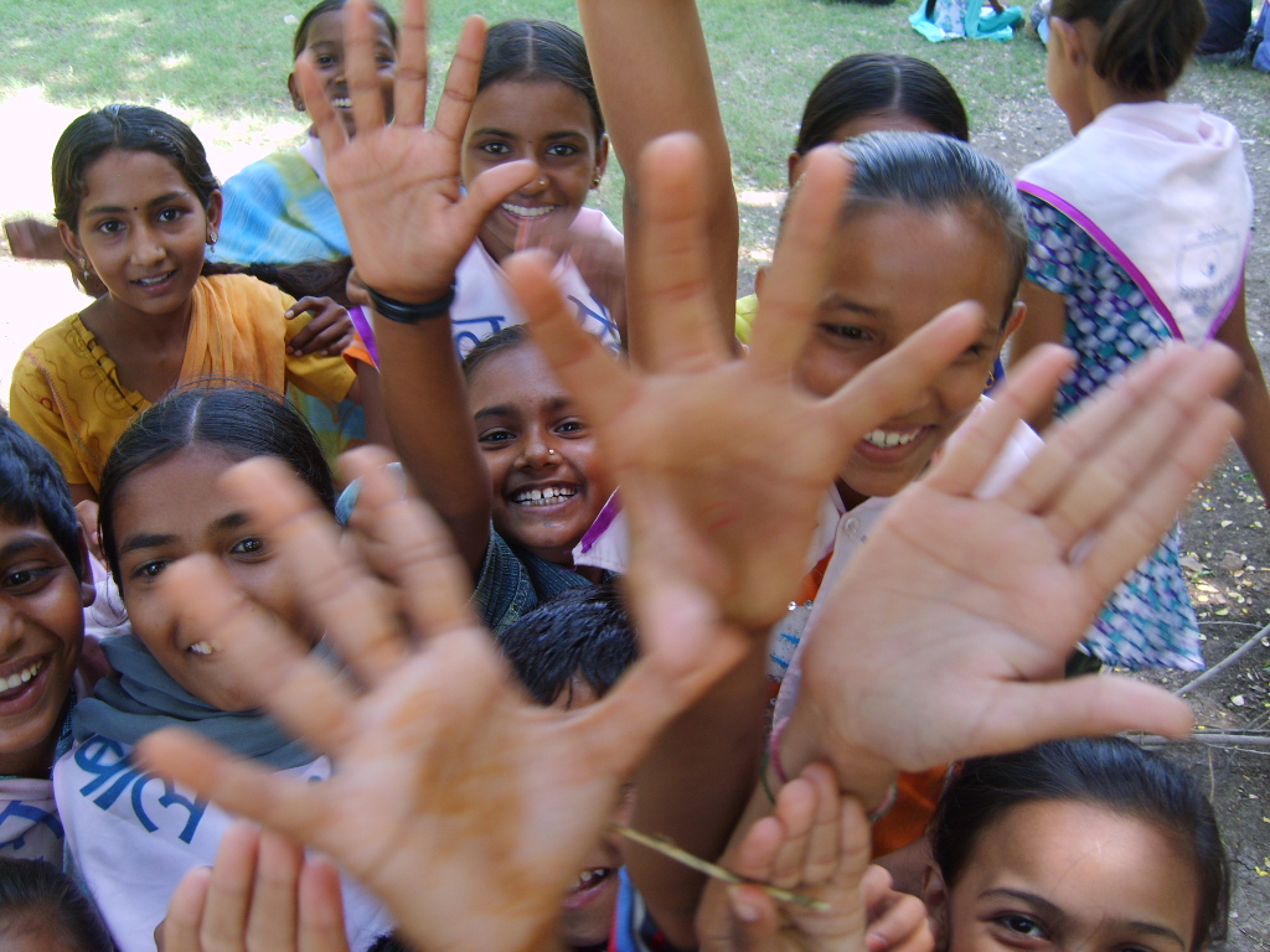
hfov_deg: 52.6
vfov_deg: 40.7
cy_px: 476
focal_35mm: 35
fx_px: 1284
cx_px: 635
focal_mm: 7.4
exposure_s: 1/60
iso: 50
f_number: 2.8
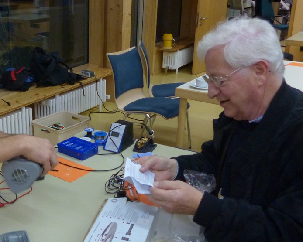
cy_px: 116
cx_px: 78
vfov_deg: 33.4
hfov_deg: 40.1
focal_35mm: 45
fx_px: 403
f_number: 2.8
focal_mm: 4.5
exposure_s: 1/60
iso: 400
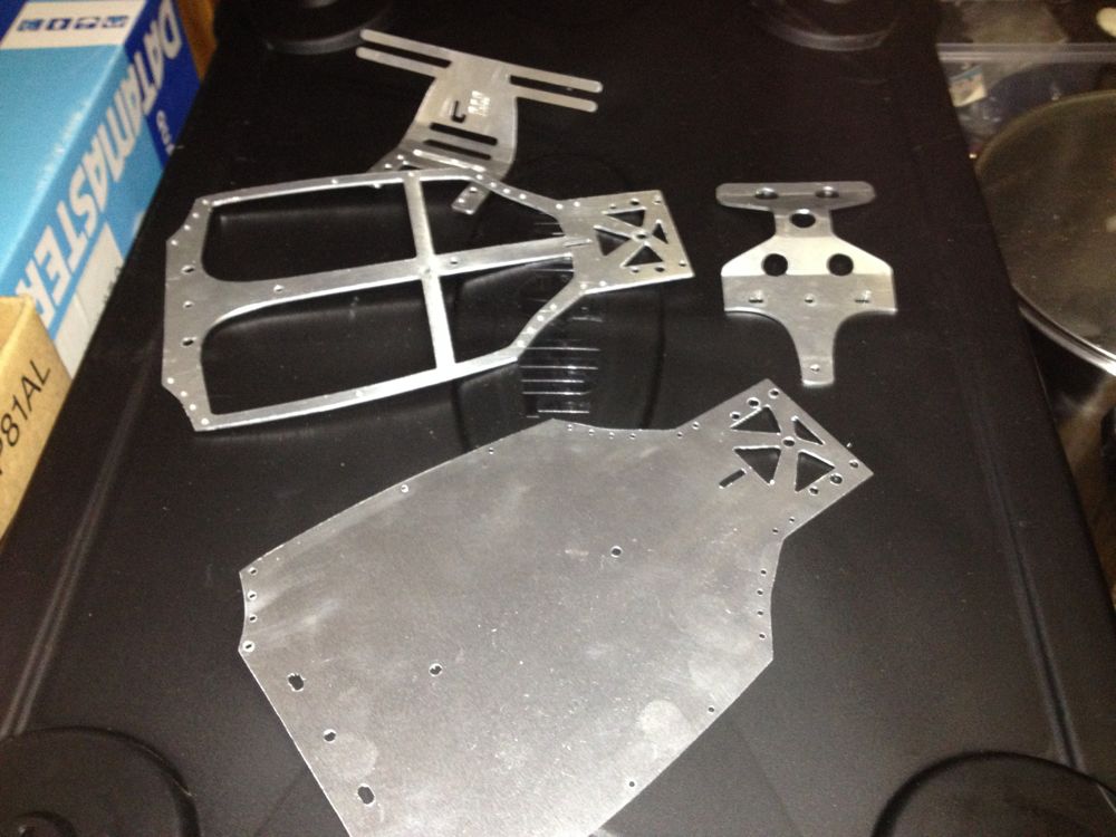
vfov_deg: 40.7
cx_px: 558
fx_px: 1128
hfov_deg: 52.6
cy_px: 418
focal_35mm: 35
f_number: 2.4
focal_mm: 4.28
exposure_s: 1/16
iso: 250
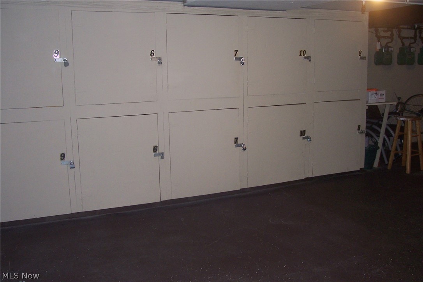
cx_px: 212
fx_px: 399
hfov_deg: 55.8
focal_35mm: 34
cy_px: 141
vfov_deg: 38.8
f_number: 2.7
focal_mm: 5.6
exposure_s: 1/60
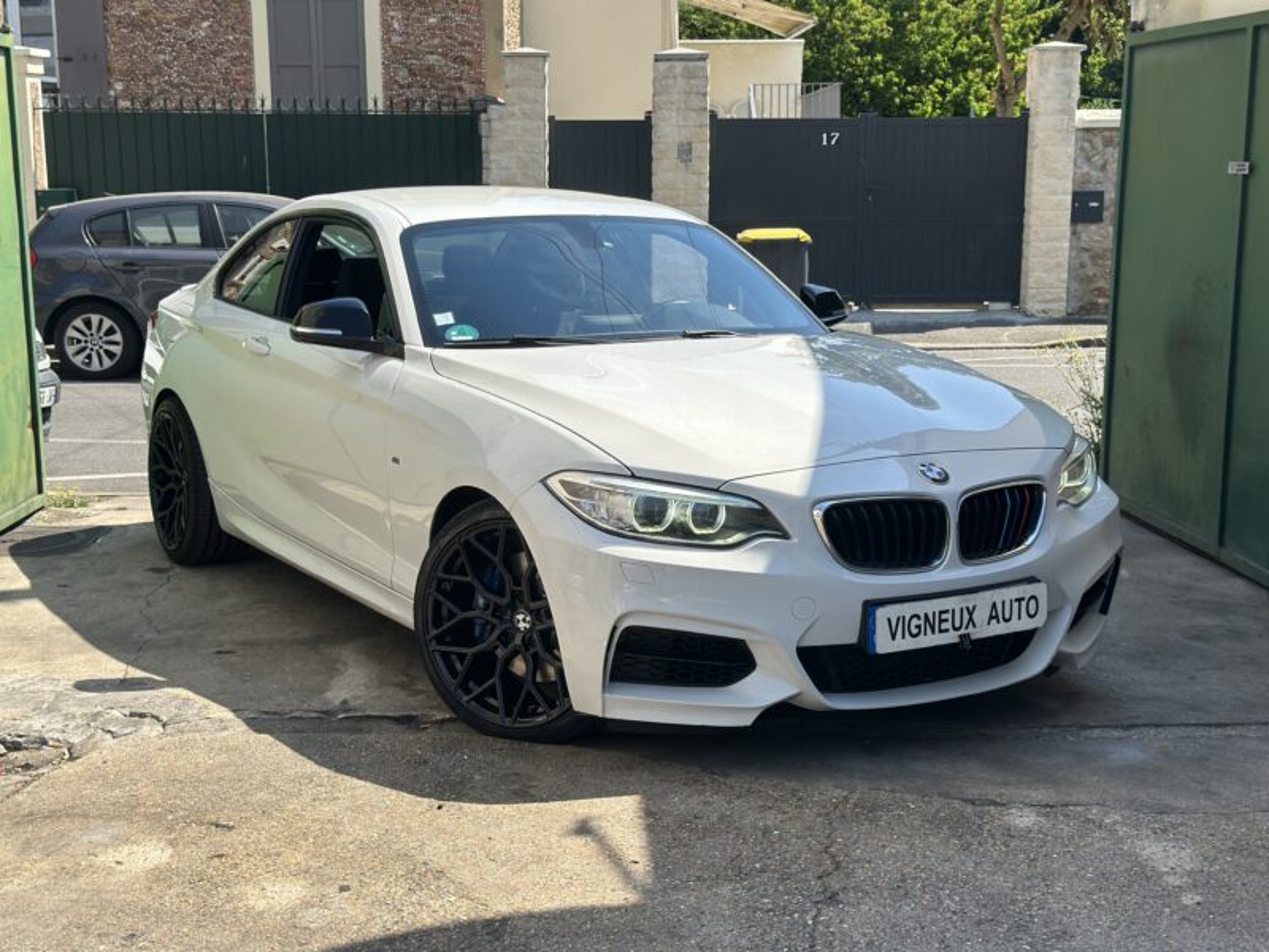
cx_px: 634
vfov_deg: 30.3
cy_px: 476
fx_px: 1760
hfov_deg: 39.7
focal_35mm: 48
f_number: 1.78
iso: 64
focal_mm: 6.86
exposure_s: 1/2597
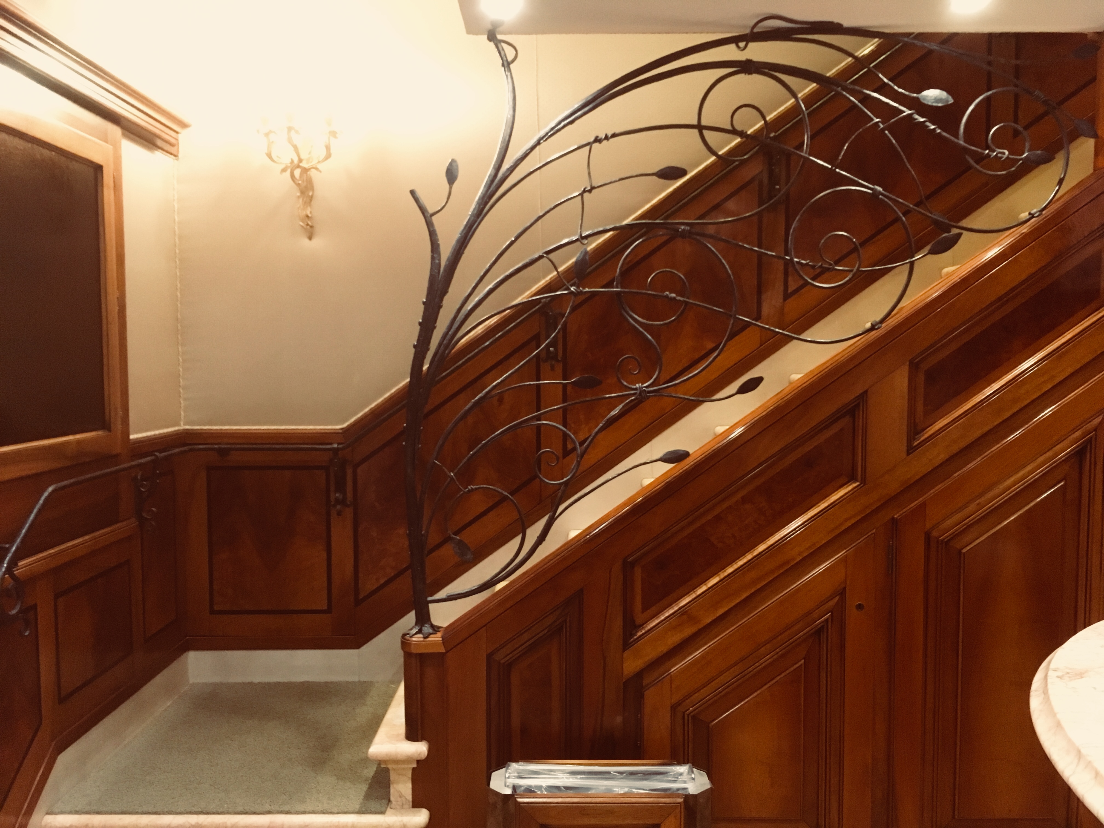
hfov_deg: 61.7
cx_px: 552
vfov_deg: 48.2
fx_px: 925
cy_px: 414
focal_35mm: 29
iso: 250
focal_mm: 4.15
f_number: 2.2
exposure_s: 1/17
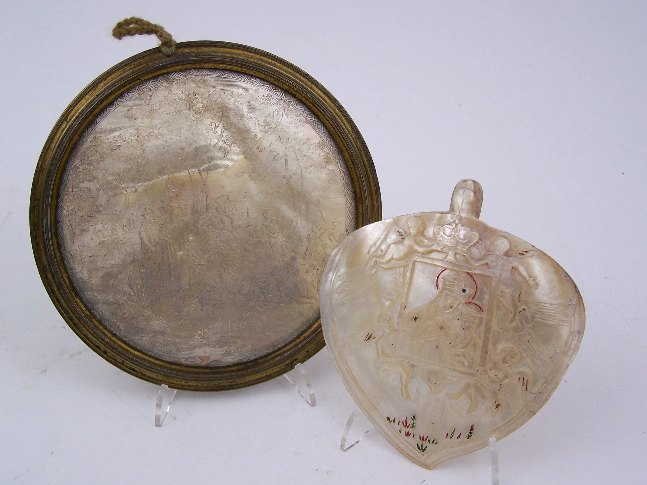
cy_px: 242
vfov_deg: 28.6
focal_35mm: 51
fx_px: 953
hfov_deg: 37.5
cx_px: 324
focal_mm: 8.5
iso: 80
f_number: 3
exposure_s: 1/45
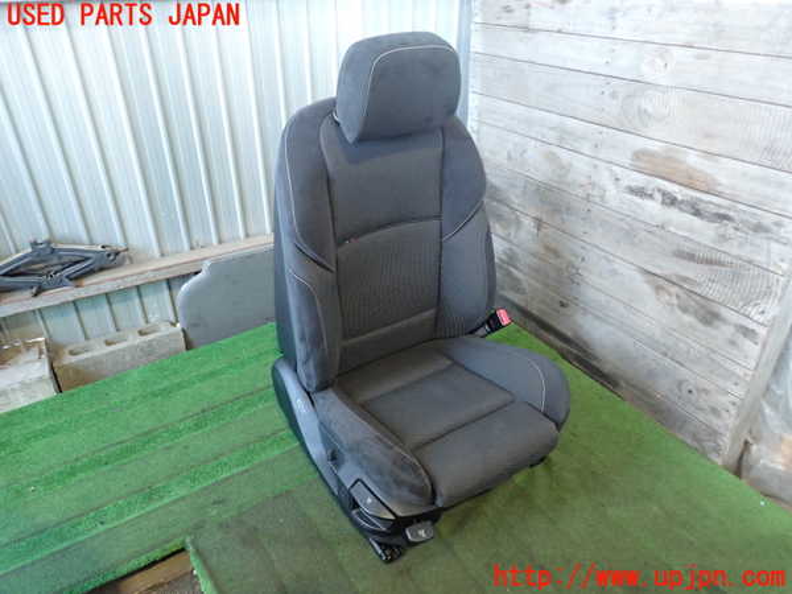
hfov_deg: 69.4
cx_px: 396
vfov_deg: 54.9
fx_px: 572
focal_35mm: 25
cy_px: 297
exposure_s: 1/30
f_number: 2.8
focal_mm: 4.5
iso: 400
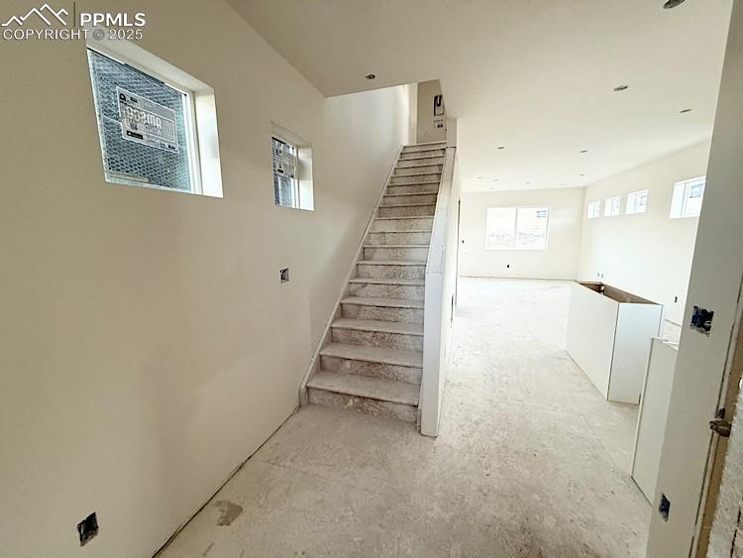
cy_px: 279
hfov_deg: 102.0
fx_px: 301
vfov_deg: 85.7
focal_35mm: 14
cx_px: 372
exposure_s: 1/64
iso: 320
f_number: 2.2
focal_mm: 2.22
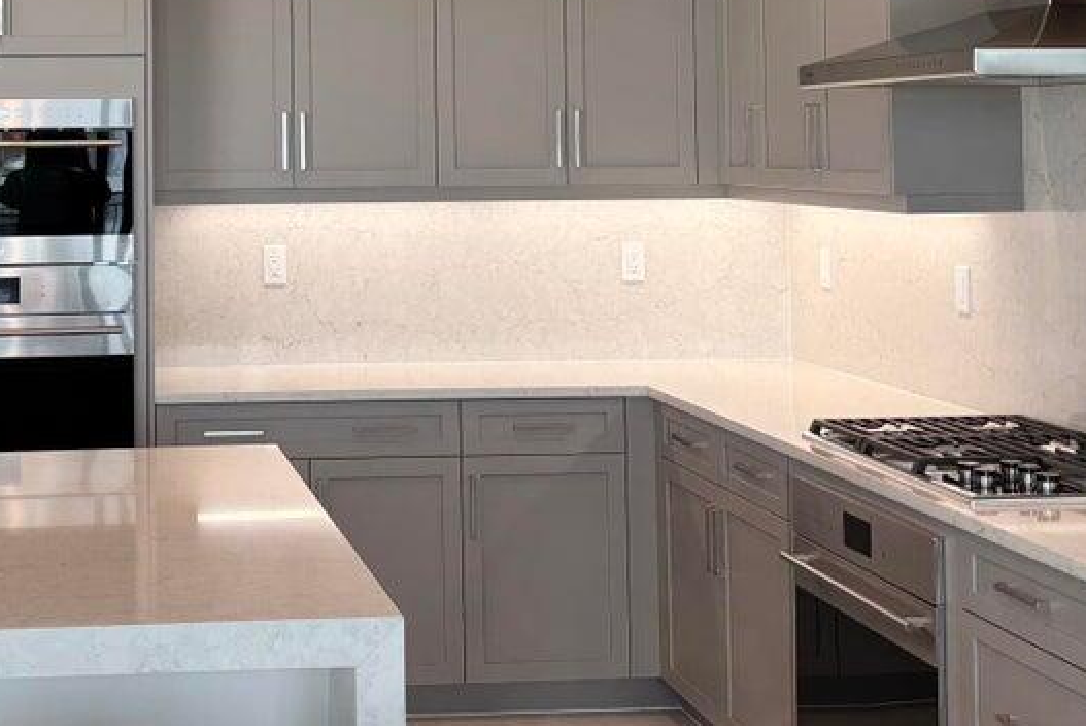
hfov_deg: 28.2
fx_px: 2113
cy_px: 68
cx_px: 209
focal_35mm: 70
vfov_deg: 19.1
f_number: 1.6
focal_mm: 5.96
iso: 40
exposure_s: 1/122
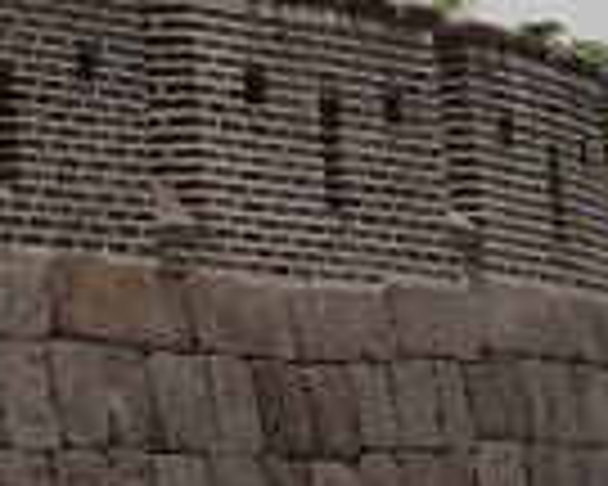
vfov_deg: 4.7
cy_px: -1130
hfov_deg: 5.5
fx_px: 5614
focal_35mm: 312
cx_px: -1642
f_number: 4
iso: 125
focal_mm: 15.67
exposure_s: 1/200
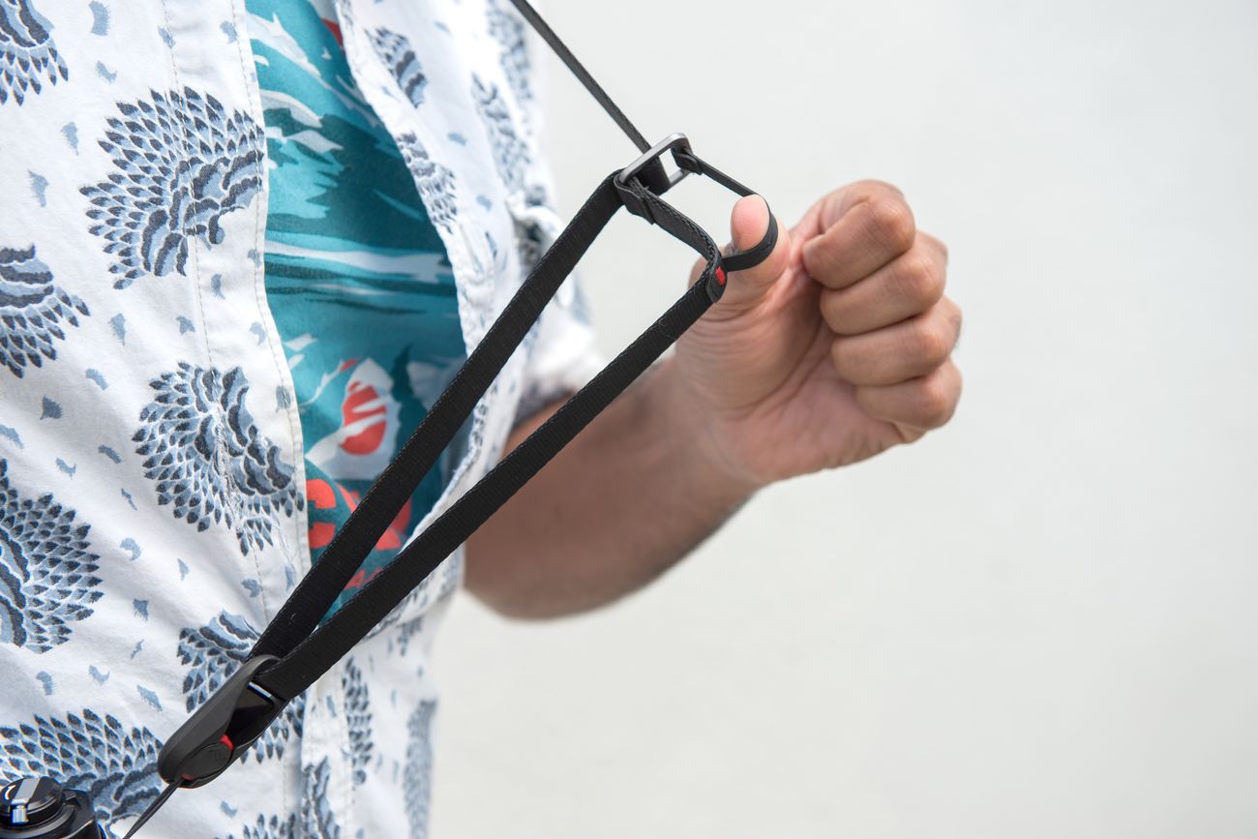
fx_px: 1957
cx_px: 629
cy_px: 420
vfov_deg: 24.2
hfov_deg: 35.6
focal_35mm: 56
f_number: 4.5
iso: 125
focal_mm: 56
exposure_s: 1/400
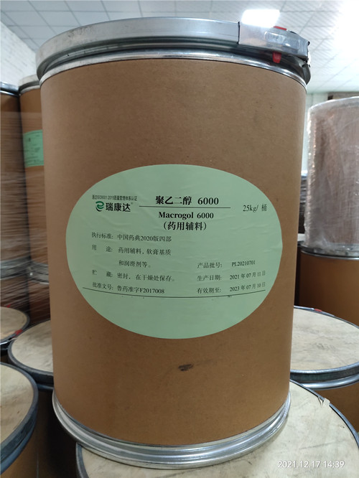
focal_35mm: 30
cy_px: 239
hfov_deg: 46.8
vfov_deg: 59.9
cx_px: 180
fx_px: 415
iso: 405
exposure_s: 1/50
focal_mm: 4.35
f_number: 1.8
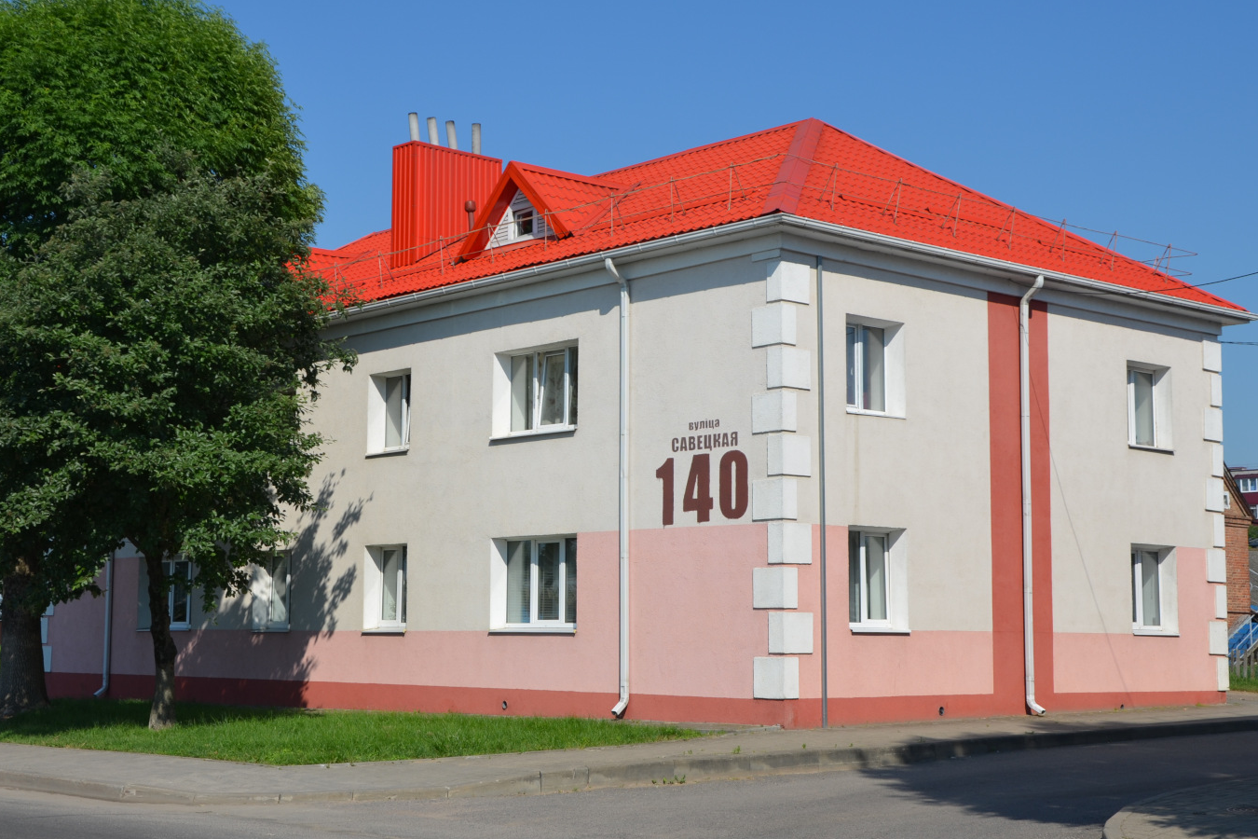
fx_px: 1747
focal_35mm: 50
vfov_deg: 27.0
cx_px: 626
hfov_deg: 39.6
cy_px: 411
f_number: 9
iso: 100
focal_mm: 30
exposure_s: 1/320
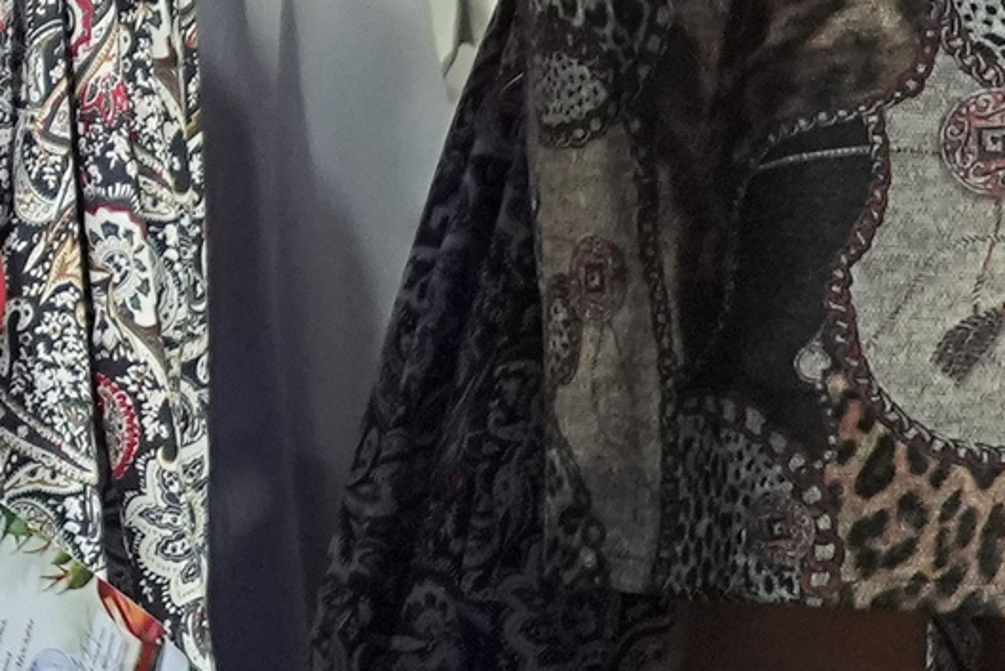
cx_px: -608
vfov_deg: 0.9
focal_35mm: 1452
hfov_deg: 1.4
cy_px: -227
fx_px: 40544
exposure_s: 1/400
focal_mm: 200
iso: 2500
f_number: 4
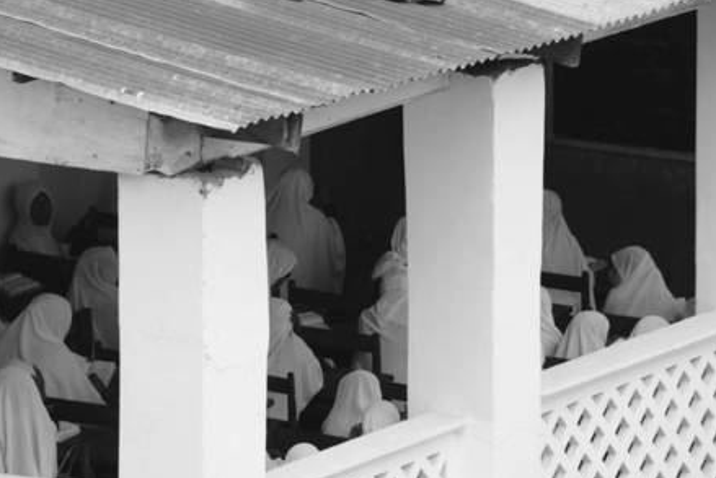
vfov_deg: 2.9
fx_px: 9529
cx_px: 329
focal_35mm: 479
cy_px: 254
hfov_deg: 4.3
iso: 100
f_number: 5.6
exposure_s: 1/100
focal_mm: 200
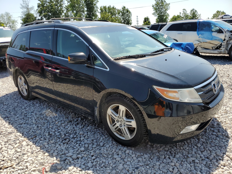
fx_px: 174
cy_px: 87
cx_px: 116
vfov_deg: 53.1
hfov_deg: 67.3
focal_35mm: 26
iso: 50
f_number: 1.5
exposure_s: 1/2500
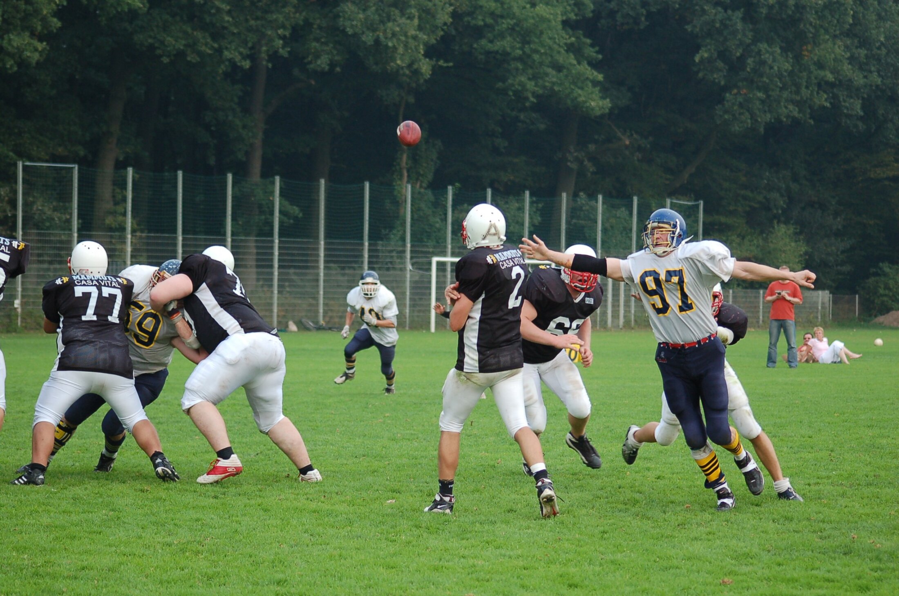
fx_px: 3215
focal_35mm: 129
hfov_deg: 15.9
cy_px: 298
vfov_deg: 10.6
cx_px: 450
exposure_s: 1/640
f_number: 4
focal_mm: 86
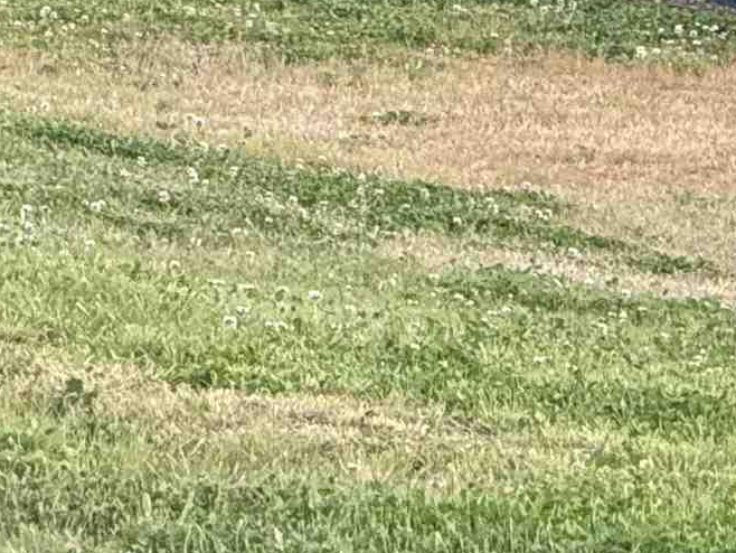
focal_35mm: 560
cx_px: 1624
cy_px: -622
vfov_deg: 2.6
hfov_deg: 3.5
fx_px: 11911
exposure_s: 1/84
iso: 200
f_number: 2.8
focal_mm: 15.66
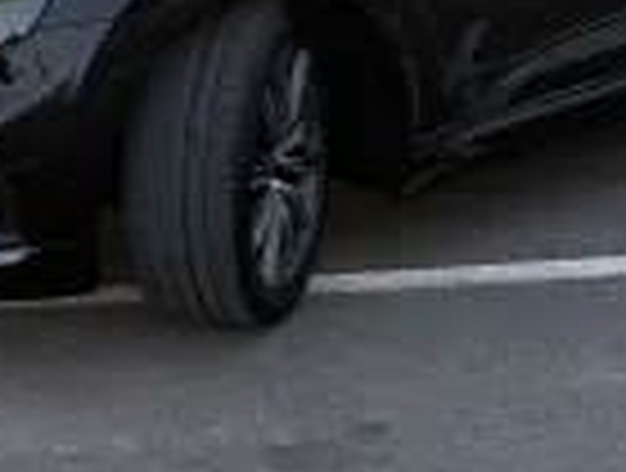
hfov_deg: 31.1
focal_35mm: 62
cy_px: 9
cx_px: 311
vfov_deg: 22.9
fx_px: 1124
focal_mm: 6.76
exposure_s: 1/62
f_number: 1.78
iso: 200
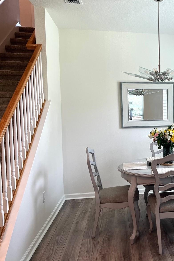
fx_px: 268
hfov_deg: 33.4
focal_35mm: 37
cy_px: 129
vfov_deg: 51.9
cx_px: 167
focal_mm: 5.7
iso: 64
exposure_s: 1/146
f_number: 1.5
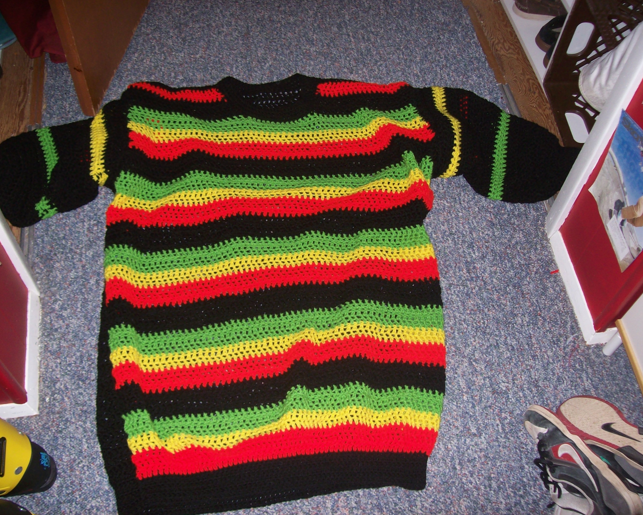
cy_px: 255
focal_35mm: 38
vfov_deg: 39.2
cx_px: 308
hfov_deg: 47.9
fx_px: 723
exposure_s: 1/64
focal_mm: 6
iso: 80
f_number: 2.7
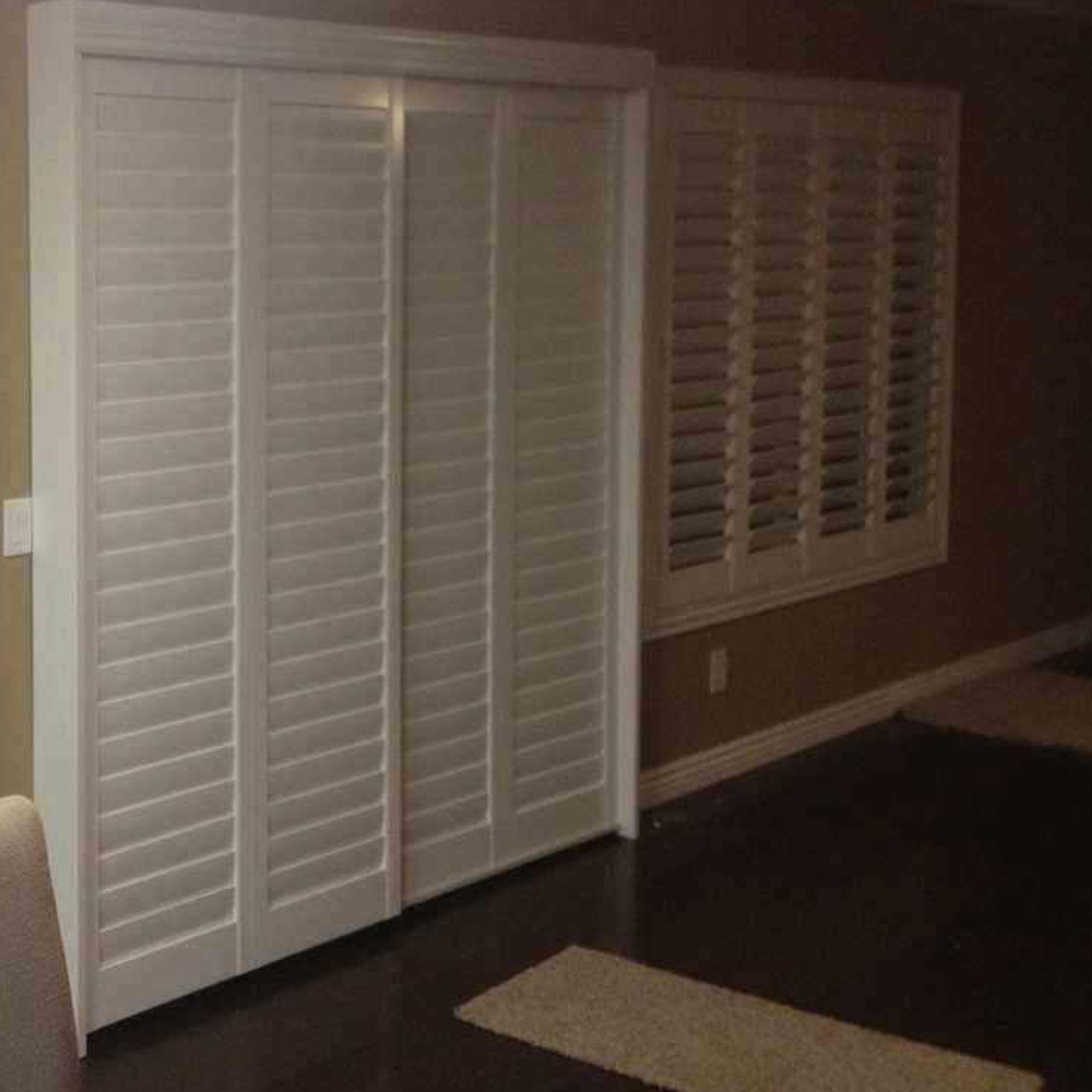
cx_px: 121
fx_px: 1999
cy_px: 372
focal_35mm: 56
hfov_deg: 29.4
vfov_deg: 30.4
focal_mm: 4.28
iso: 250
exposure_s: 1/20
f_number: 2.4
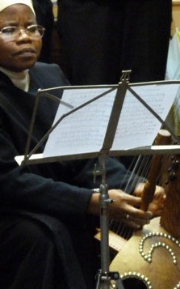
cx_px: 95
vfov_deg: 8.5
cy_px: 134
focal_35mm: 247
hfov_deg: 5.3
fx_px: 1939
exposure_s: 1/10
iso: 800
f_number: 3.6
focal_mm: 23.5
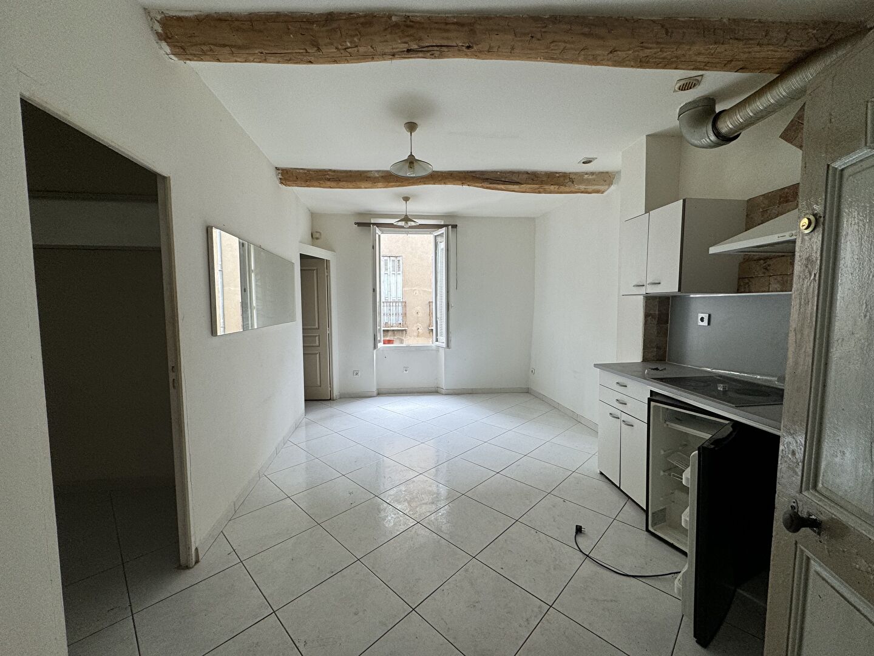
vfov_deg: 85.7
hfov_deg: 102.1
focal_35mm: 14
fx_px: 353
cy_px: 328
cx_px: 437
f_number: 2.2
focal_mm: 2.22
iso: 80
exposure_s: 1/99
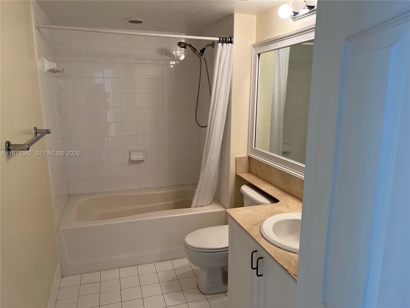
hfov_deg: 67.3
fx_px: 308
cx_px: 205
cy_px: 154
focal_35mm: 26
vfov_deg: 53.1
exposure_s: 1/120
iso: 125
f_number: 1.5
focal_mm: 5.7
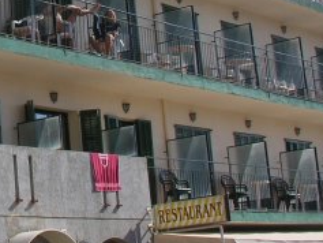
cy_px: -11
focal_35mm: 118
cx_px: -52
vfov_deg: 12.4
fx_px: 1102
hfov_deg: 16.1
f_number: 6.3
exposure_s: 1/228
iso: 50
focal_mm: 8.9
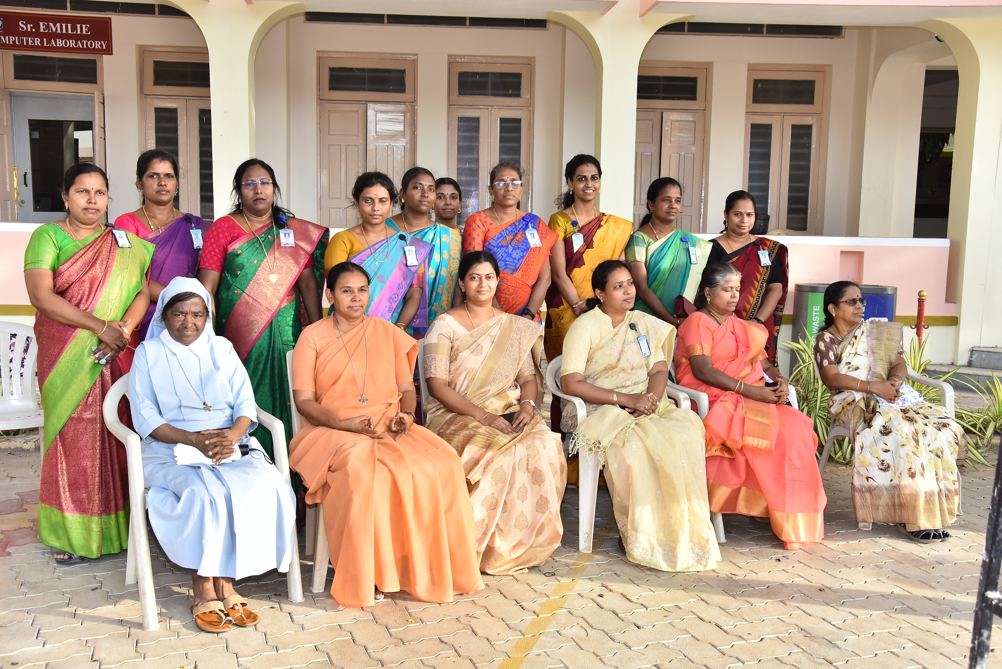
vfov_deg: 35.5
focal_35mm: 38
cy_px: 334
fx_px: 1044
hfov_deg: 51.3
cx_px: 501
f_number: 7.1
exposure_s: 1/125
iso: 250
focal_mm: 25
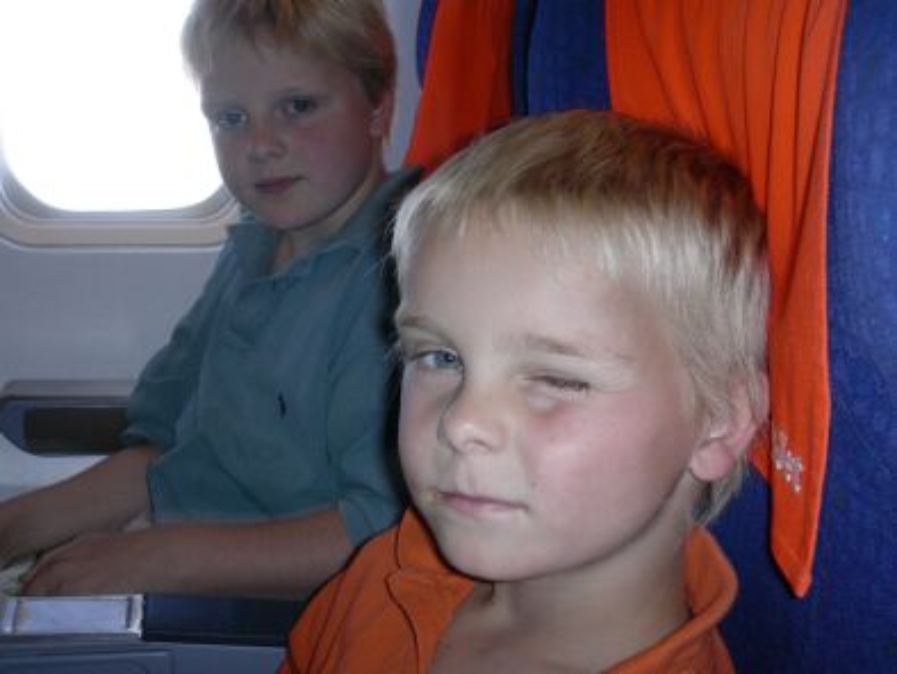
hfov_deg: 42.1
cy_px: 337
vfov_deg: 32.2
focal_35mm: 45
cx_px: 448
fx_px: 1167
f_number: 2.9
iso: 70
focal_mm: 6.7
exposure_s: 1/64
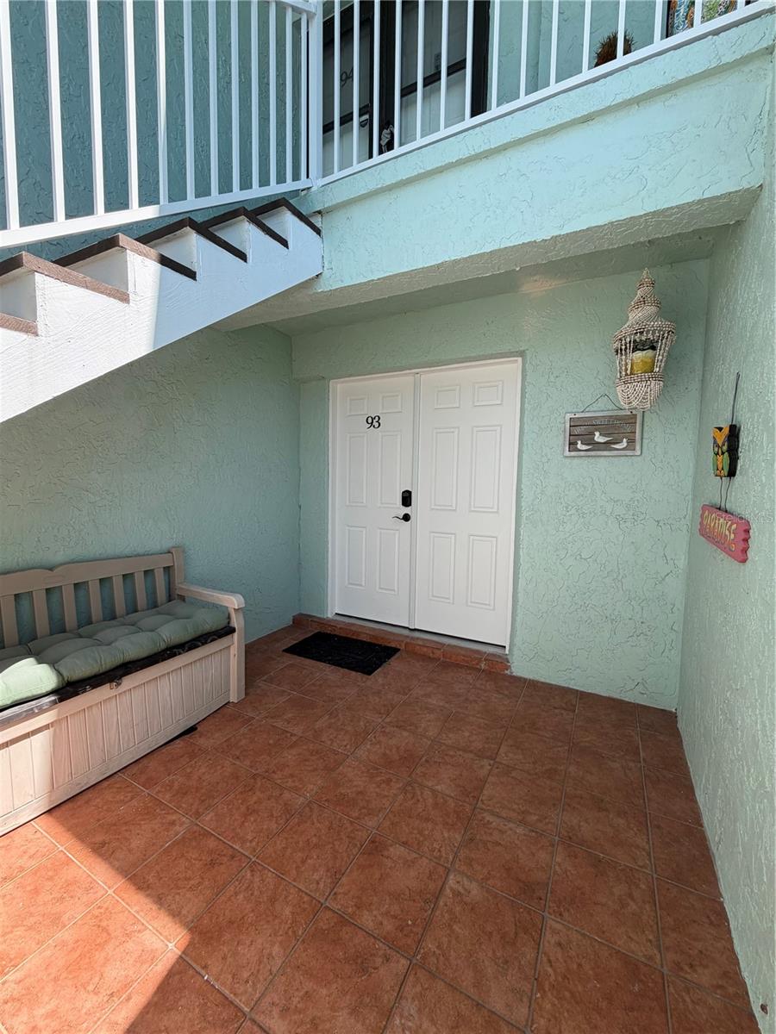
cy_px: 517
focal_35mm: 14
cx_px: 388
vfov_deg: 102.1
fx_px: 418
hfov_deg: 85.7
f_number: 2.2
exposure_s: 1/502
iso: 50
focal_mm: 2.22
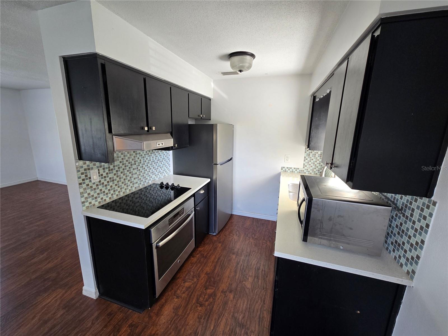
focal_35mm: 13
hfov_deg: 106.2
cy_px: 168
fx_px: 168
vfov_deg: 89.9
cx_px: 224
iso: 80
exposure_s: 1/60
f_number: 2.2
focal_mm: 2.2
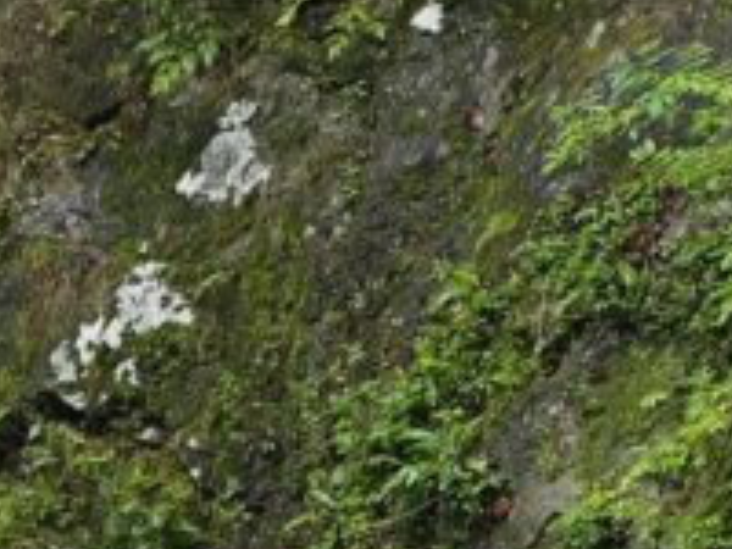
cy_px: 1277
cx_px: -307
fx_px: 4969
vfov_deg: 6.1
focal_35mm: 235
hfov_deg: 8.3
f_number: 2.8
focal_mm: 8.72
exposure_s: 1/84.1
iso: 257
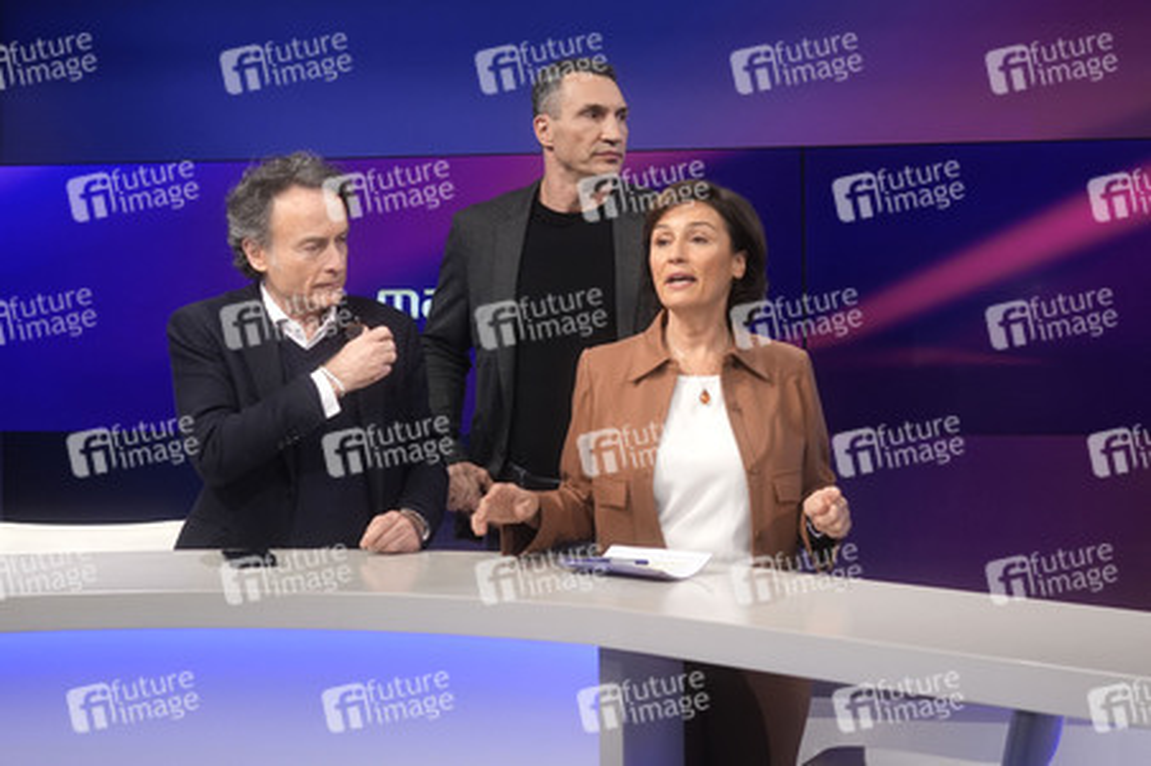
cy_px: 383
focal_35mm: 45
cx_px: 576
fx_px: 1438
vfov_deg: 29.8
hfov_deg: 43.6
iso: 640
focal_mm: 30
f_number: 2.2
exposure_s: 1/200
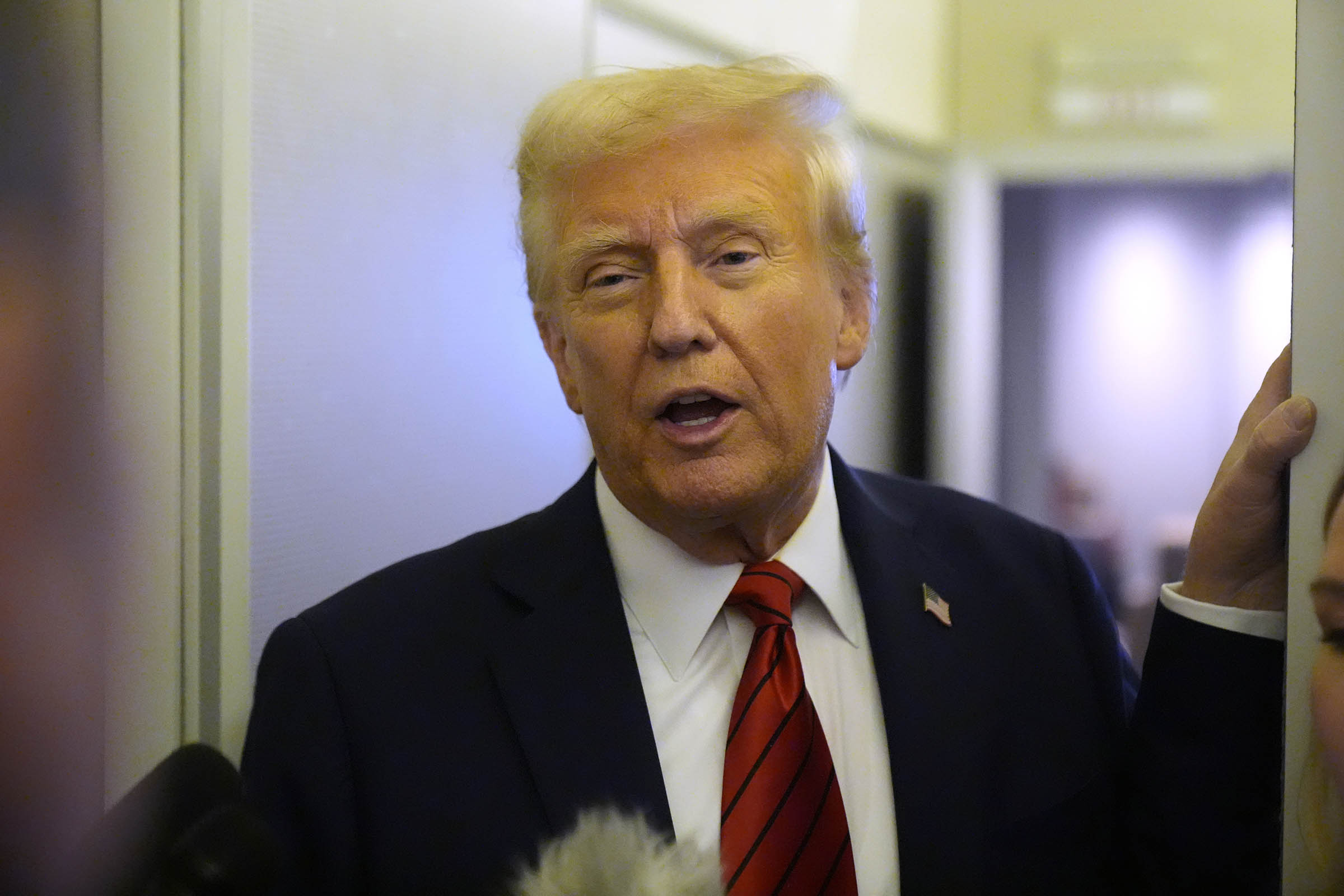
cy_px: 448
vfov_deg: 19.5
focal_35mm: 70
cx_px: 672
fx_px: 2613
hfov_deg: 28.8
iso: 12800
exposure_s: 1/200
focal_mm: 70
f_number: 2.8
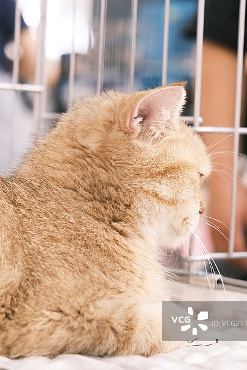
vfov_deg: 28.4
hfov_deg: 19.2
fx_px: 731
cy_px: 207
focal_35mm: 71
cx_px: 136
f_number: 2.8
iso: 2500
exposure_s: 1/210
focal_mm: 36.2
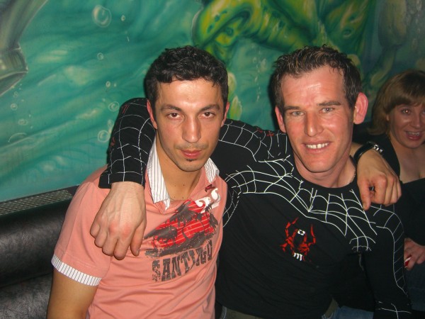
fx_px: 467
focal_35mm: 38
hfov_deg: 49.0
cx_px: 212
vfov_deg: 37.7
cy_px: 160
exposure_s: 1/60
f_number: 2.8
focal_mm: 7.9
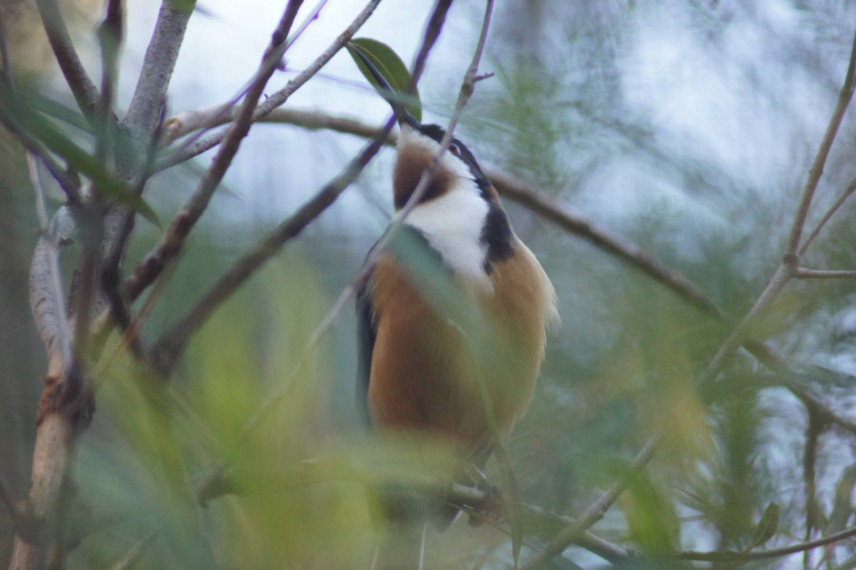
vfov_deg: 3.1
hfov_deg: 4.6
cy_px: 285
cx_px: 428
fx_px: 10694
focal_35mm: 450
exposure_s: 1/60
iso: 800
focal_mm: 300
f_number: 5.6
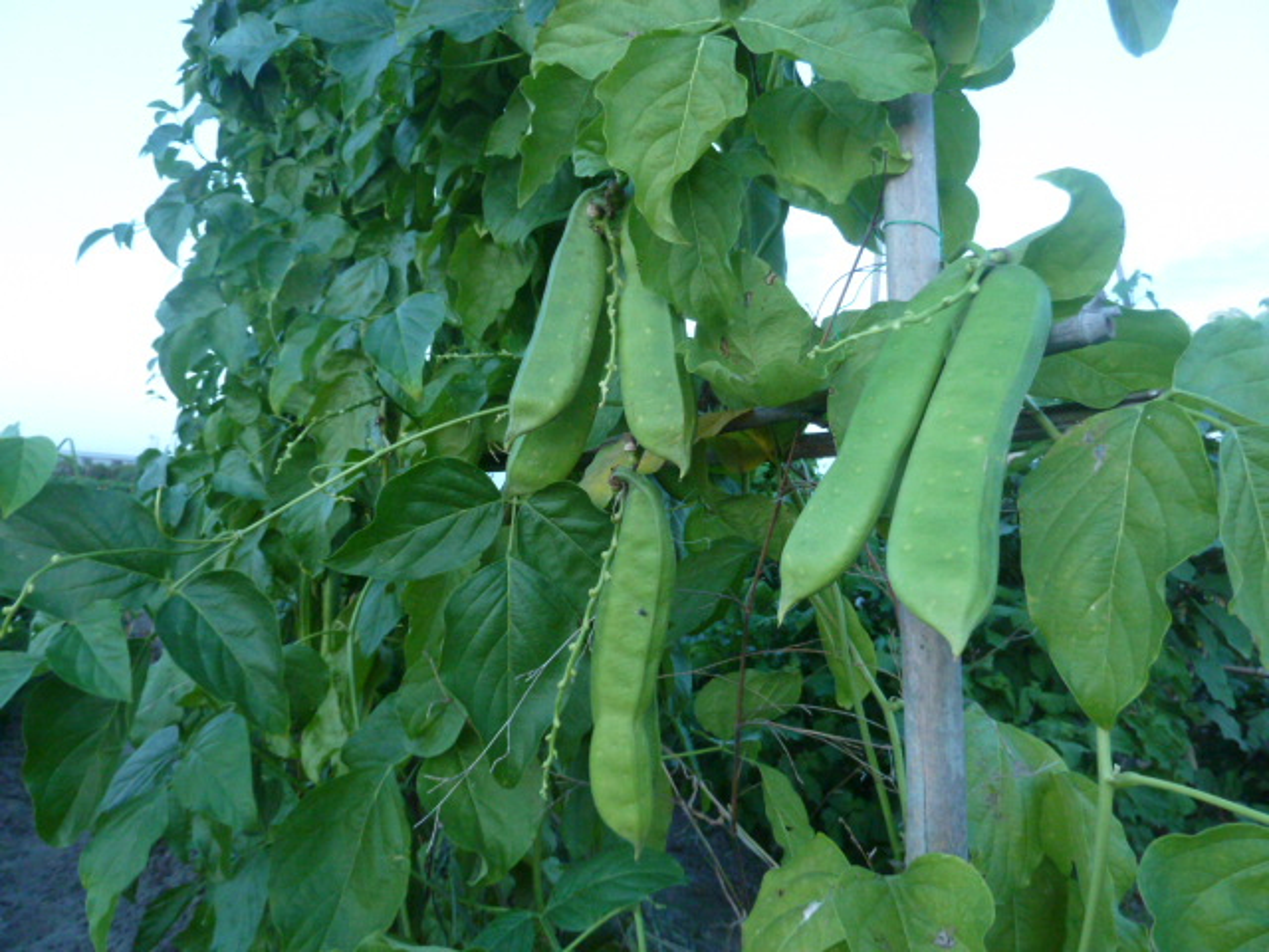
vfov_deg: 54.9
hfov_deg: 69.4
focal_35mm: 25
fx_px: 916
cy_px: 476
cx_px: 634
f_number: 3.3
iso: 400
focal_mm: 4.1
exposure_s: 1/25
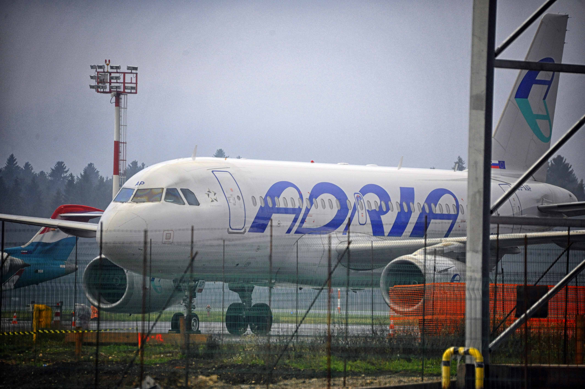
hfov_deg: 6.4
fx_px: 5197
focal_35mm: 320
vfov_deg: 4.3
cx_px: 292
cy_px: 194
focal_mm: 320
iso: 3200
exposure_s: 1/1250
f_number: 6.3
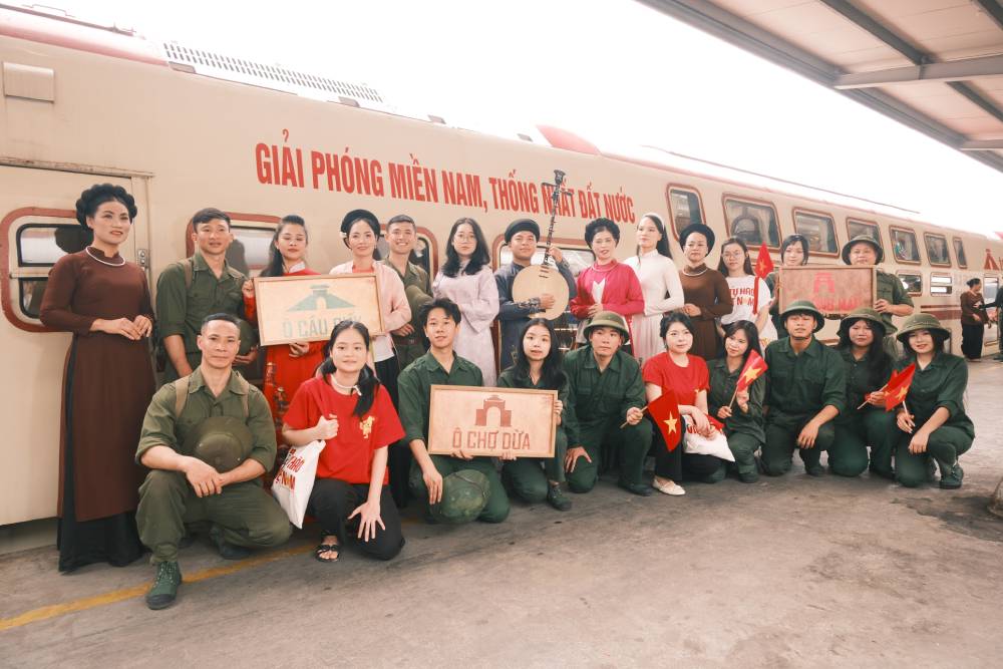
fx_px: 641
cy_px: 334
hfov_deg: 76.1
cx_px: 502
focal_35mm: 23
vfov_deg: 55.1
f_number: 5.6
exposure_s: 1/100
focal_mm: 15.2
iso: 400
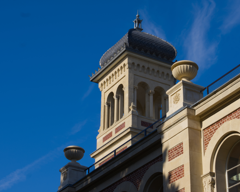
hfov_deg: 23.0
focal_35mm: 83
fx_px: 589
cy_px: 84
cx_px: 132
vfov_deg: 18.5
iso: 100
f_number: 10
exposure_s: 1/250
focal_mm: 40
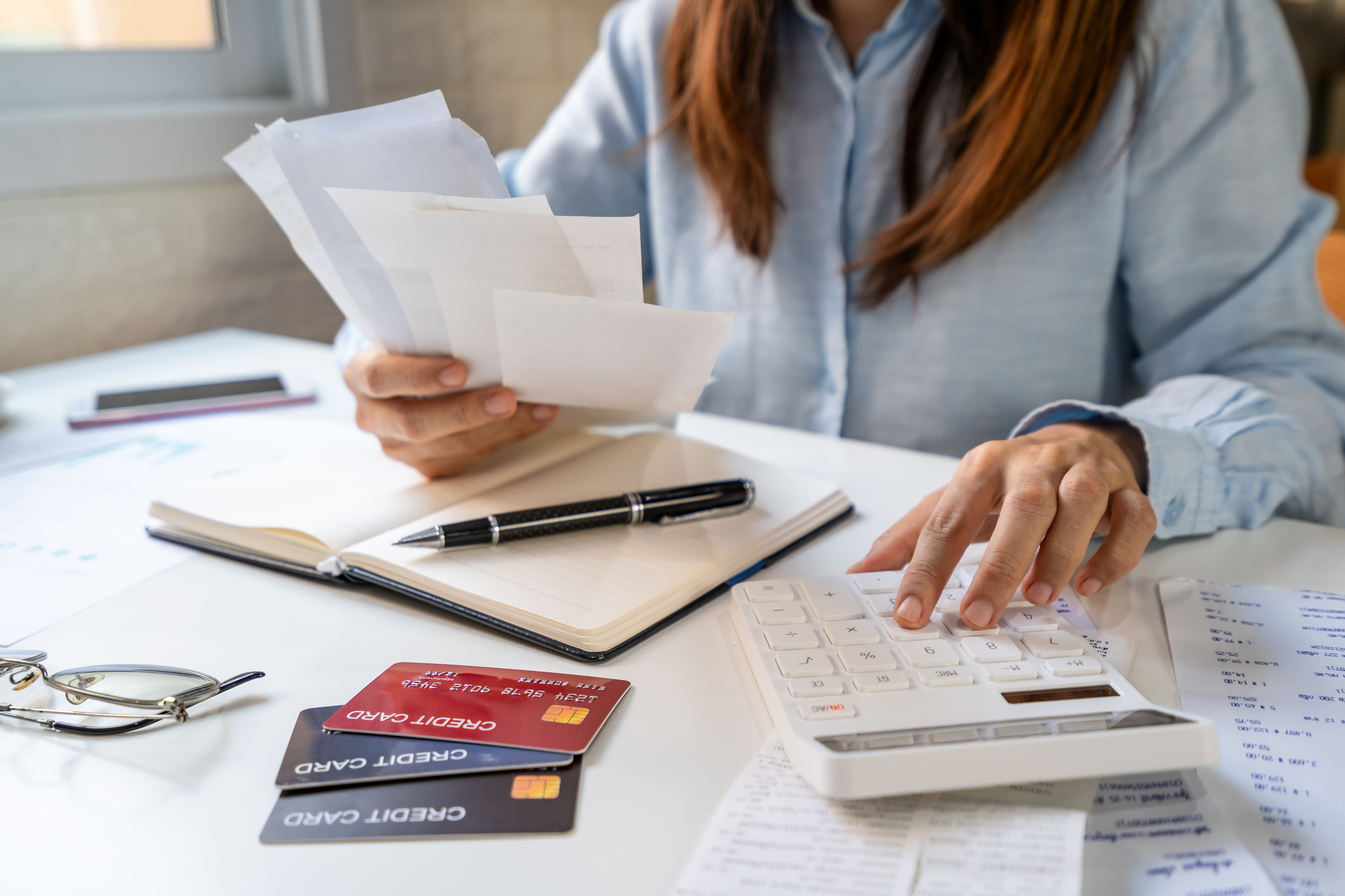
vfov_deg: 37.9
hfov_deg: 54.4
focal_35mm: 35
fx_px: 1308
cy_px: 448
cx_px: 672
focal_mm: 35
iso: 250
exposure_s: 1/25
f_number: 4
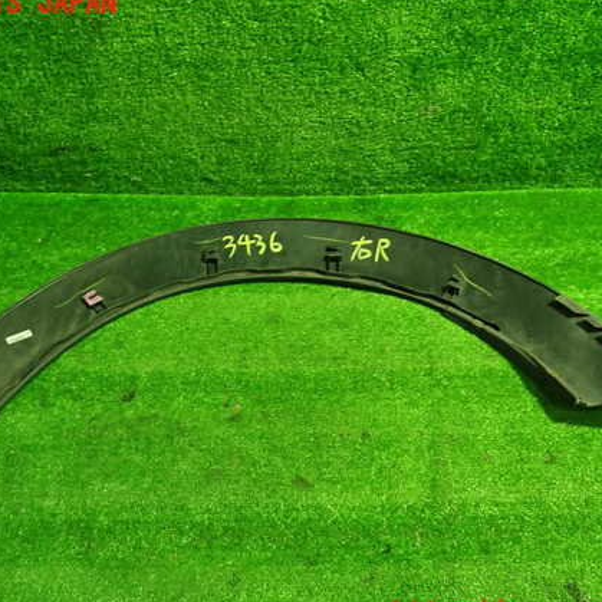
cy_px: 309
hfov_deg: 43.8
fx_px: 748
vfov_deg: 43.9
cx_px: 286
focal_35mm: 38
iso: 320
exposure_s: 1/30
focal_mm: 5.4
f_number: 2.3
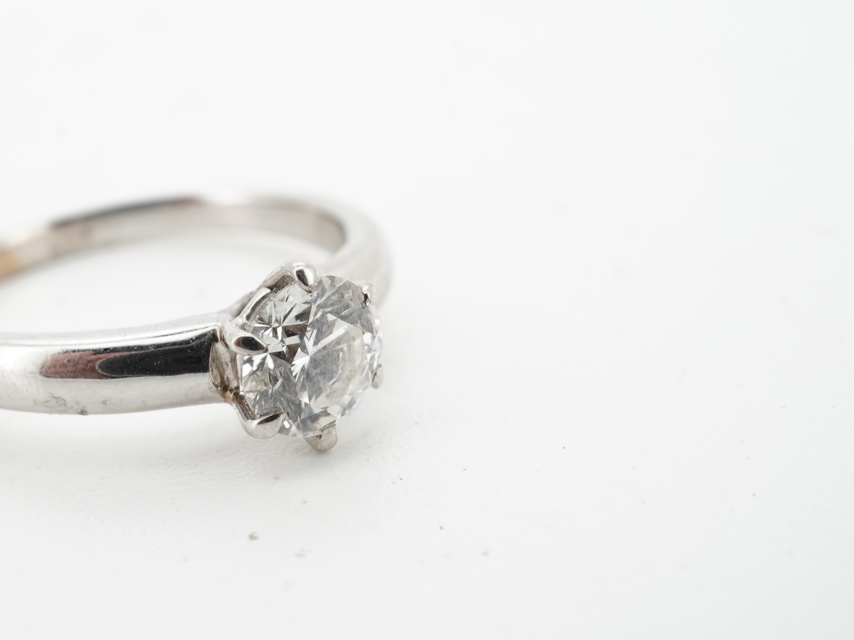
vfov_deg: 24.4
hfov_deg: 31.9
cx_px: 267
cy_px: 272
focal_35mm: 60
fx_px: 1480
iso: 250
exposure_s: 1/100
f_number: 22
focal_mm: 30
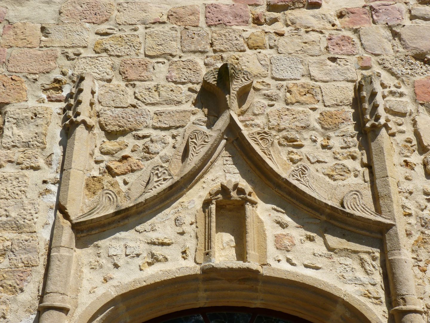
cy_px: 162
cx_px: 215
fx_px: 547
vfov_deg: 32.9
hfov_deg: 42.9
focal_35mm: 44
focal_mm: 7.8
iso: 80
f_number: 5.6
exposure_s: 1/400
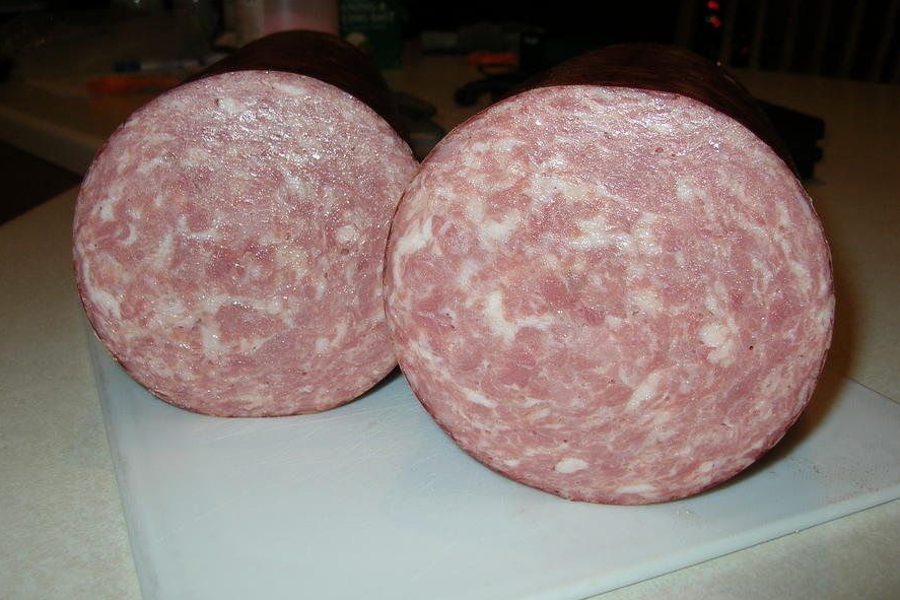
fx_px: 975
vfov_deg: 34.2
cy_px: 310
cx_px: 445
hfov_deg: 49.6
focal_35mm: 39
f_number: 2.7
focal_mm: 6.2
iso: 50
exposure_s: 1/60.1
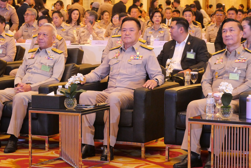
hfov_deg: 16.5
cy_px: 84
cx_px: 126
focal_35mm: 124
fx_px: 865
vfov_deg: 11.1
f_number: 7.1
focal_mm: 60
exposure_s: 1/20
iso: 4000
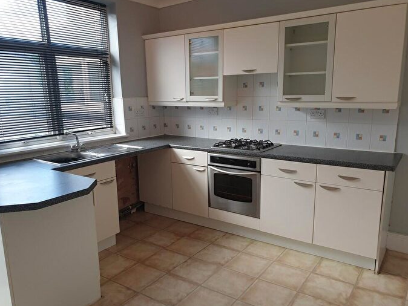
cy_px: 153
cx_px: 206
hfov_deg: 65.3
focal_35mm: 27
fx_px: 318
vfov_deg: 51.4
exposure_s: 1/50
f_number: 2.4
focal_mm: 4.3
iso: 64
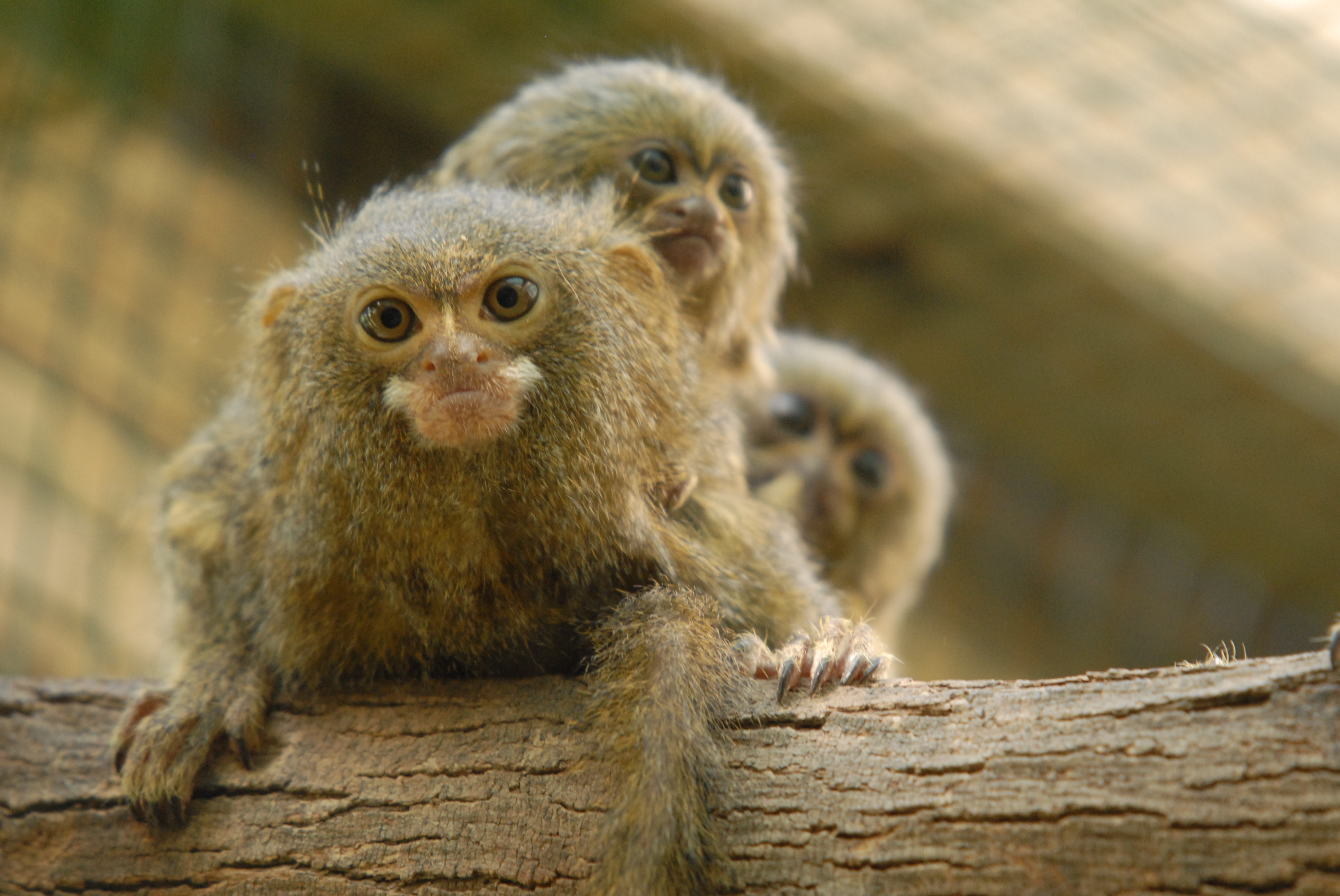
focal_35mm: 630
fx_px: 23478
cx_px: 670
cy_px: 448
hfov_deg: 3.3
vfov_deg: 2.2
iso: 640
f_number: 6.3
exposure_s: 1/30
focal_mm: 420
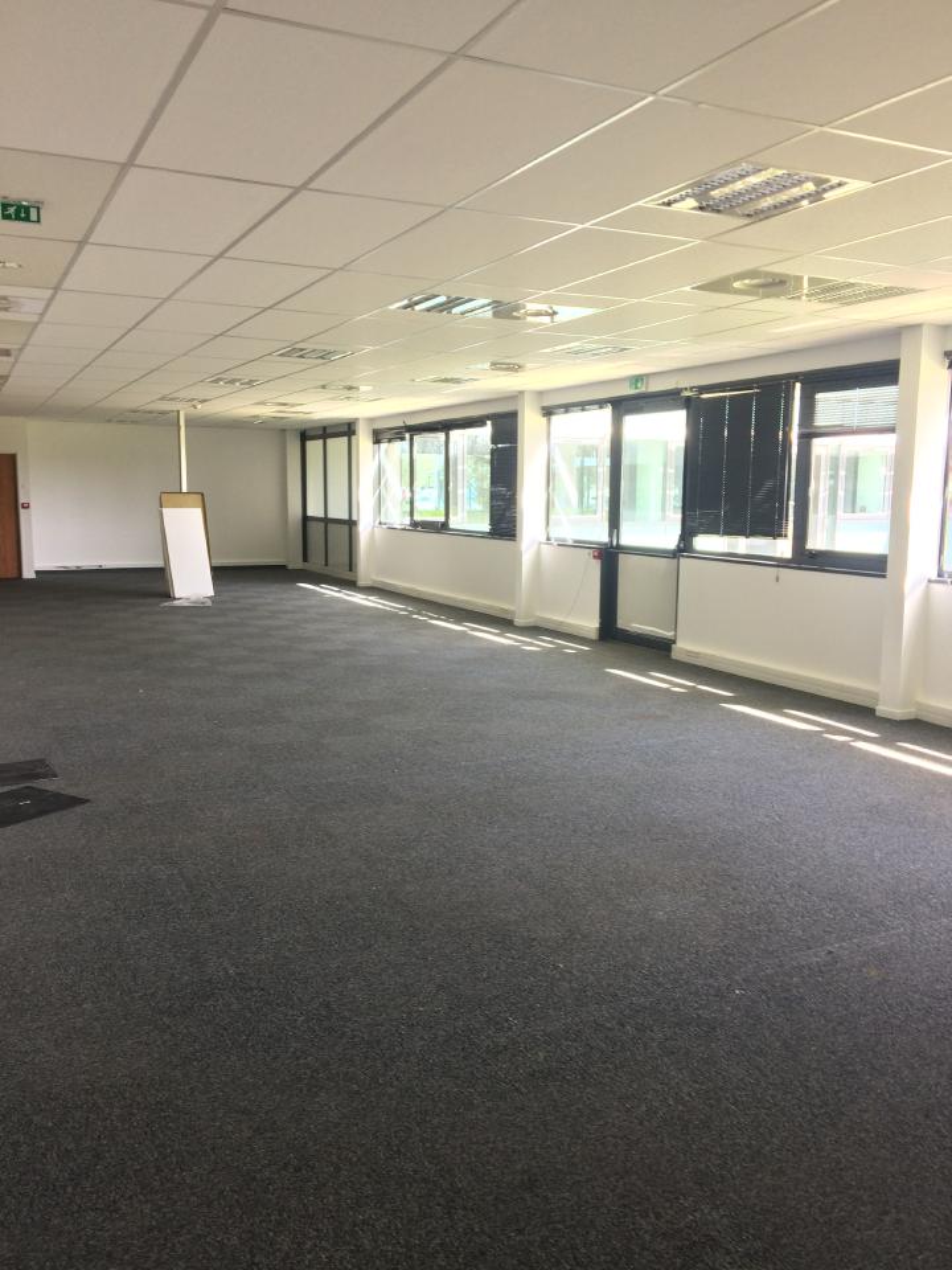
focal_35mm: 29
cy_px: 635
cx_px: 476
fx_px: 1063
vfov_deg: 61.7
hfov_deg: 48.2
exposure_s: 1/33
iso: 40
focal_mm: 4.15
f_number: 2.2
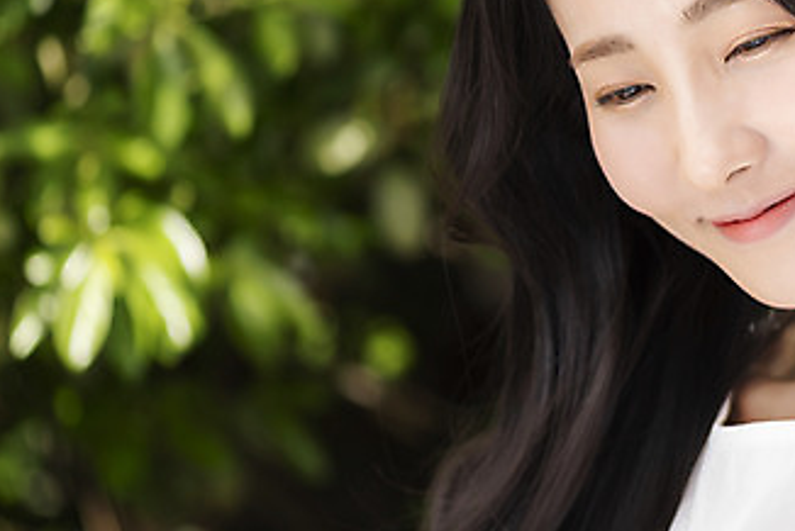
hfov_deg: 10.6
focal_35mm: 193
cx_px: 643
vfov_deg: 7.1
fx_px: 4266
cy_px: 180
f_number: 4
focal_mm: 105
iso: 100
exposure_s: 1/400
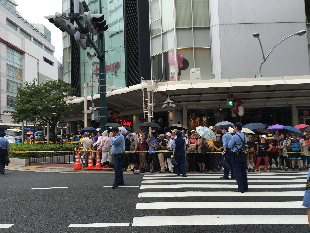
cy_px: 116
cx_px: 155
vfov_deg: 48.2
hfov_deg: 61.7
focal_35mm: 29
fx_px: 260
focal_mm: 4.15
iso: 25
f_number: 2.2
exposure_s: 1/278
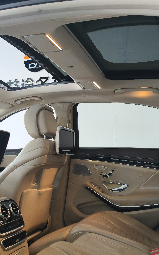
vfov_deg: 52.7
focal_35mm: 37
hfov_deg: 34.4
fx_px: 257
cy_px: 127
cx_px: 70
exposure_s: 1/50
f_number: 1.5
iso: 200
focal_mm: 4.94
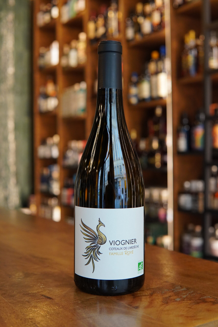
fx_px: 409
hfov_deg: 29.9
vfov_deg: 43.6
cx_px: 109
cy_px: 164
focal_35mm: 45
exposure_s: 1/160
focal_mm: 30
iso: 1600
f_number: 3.5
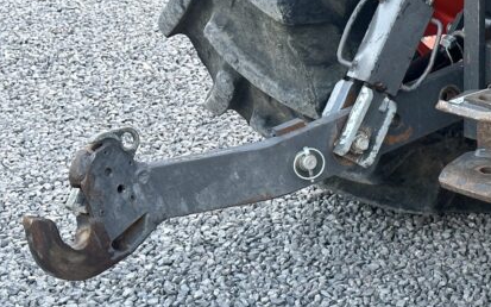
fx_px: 1485
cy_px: 186
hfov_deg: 18.2
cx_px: 525
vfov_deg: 11.8
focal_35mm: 111
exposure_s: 1/60
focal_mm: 6.86
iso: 125
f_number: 1.78
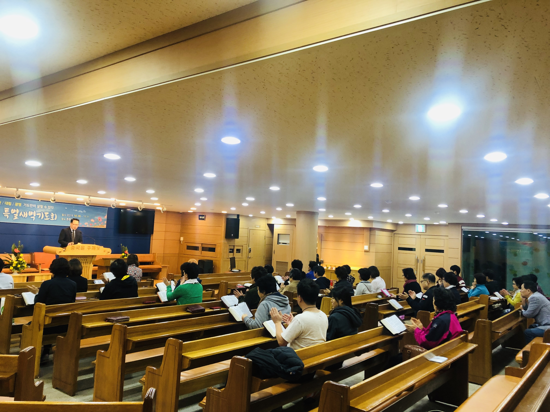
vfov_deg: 49.7
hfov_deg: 63.4
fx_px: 445
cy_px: 206
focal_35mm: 28
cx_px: 275
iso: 40
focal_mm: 3.99
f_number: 1.8
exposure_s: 1/17
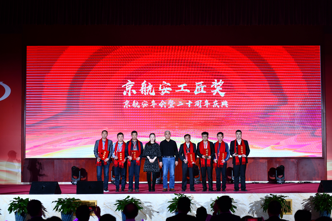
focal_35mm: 70
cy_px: 110
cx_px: 166
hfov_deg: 28.8
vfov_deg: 19.5
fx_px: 646
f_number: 4
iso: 500
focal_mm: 70
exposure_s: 1/200
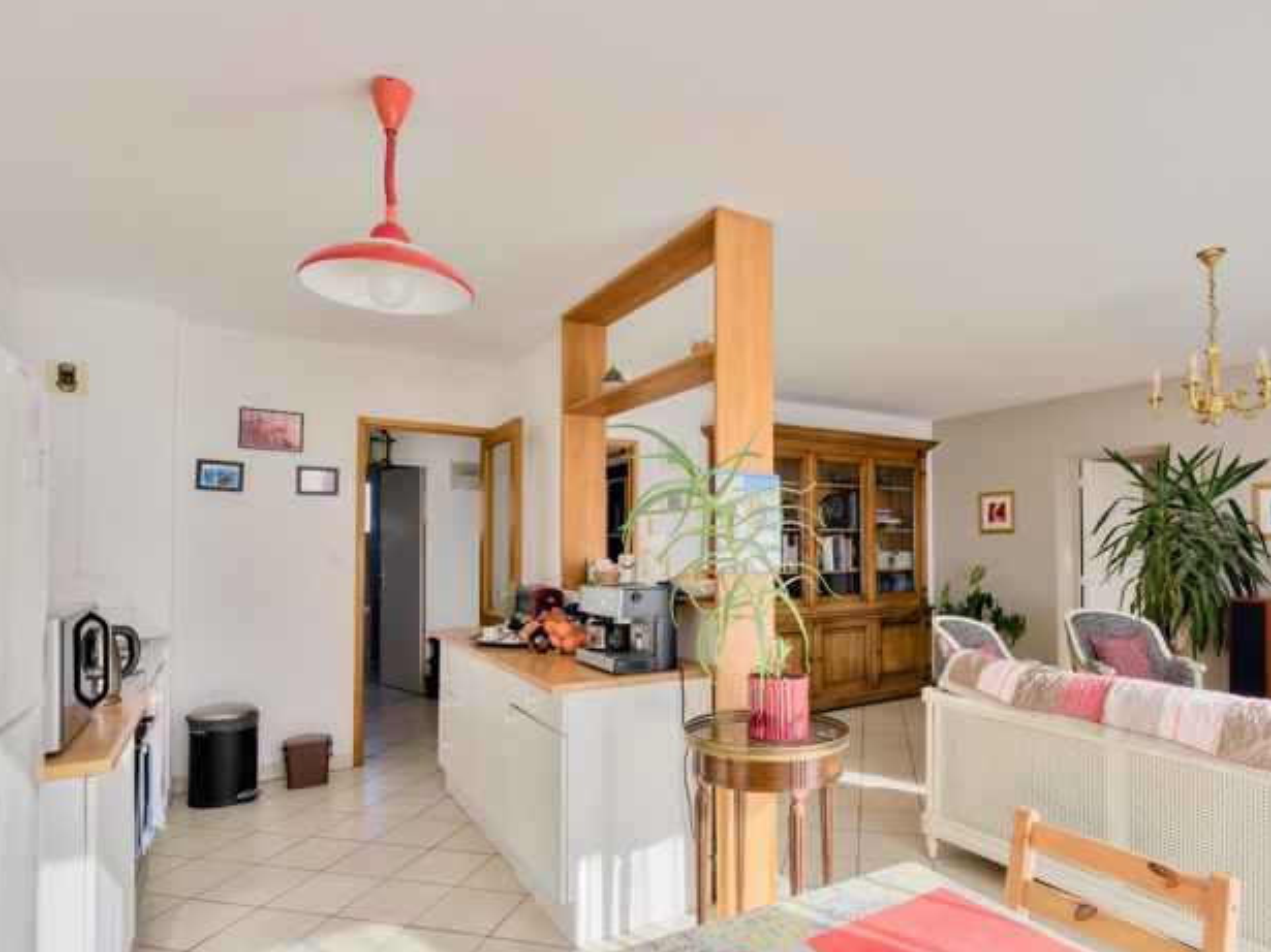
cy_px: 530
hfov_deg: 81.4
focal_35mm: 20
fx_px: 734
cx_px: 717
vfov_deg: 65.8
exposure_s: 1/80
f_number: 8
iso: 500
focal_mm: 16
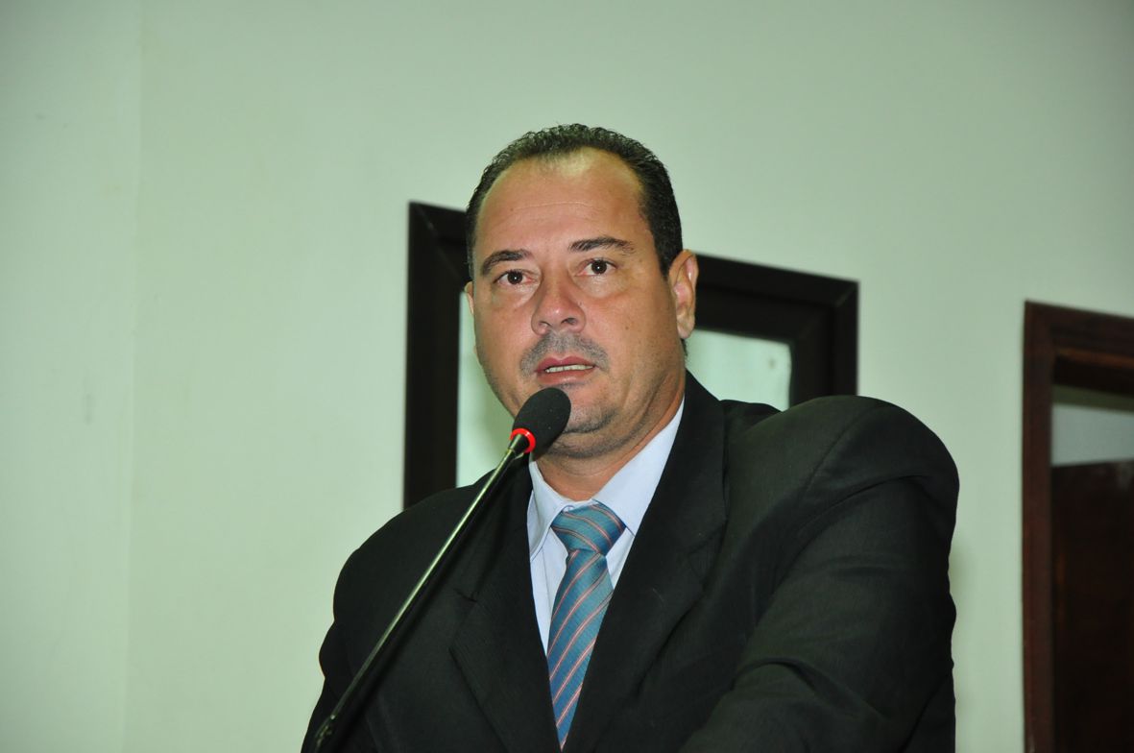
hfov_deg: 13.1
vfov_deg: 8.7
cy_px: 376
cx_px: 567
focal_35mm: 158
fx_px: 4954
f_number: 5.6
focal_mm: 105
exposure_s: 1/60
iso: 1000
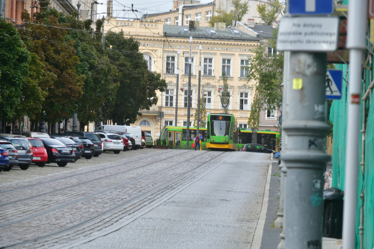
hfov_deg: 10.3
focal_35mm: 200
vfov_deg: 6.9
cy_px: 124
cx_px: 187
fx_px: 2078
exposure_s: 1/125
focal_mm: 200
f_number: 9
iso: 100
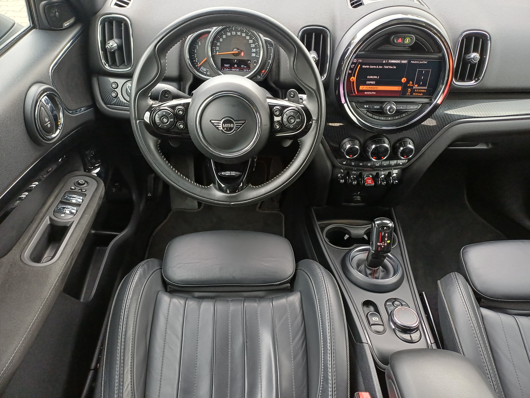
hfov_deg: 69.4
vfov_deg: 54.9
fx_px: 383
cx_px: 265
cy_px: 199
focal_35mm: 25
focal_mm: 4.65
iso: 320
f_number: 1.8
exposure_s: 1/50
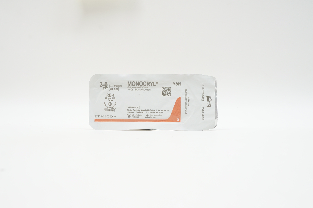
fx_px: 365
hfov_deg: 46.4
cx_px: 156
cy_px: 104
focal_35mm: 42
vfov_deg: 31.8
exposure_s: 1/15
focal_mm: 28
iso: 400
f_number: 10
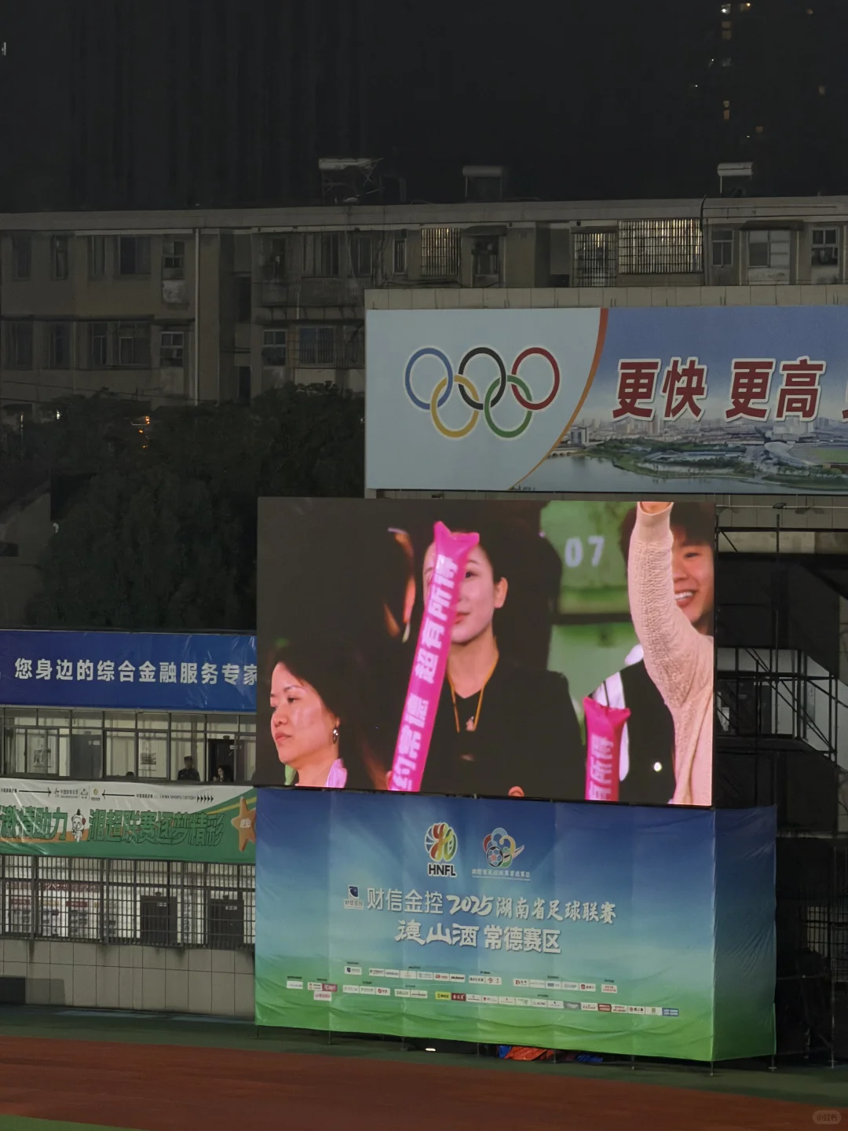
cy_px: 566
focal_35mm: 200
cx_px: 424
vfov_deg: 9.9
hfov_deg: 7.4
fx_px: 6533
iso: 250
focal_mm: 16.89
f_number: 2.8
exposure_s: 1/100
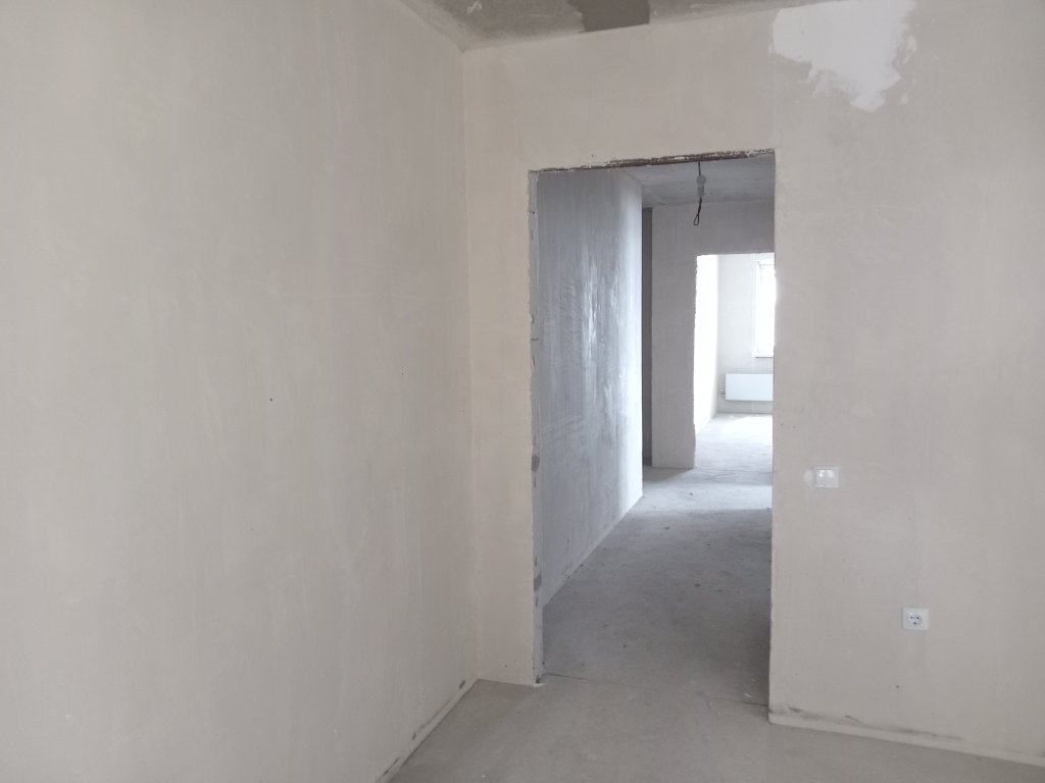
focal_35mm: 25
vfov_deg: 54.9
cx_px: 522
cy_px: 392
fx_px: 755
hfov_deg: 69.4
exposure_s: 1/16.7
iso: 982
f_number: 1.8
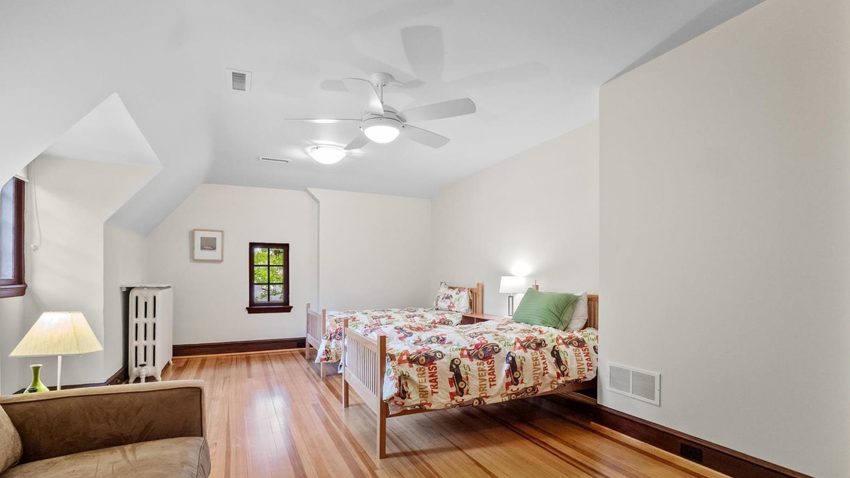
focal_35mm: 17
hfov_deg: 95.9
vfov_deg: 63.5
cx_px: 424
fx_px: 383
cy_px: 278
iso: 400
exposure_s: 1/5
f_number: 8
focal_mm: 8
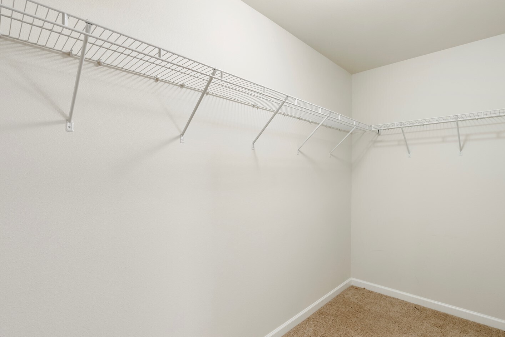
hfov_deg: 90.0
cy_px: 181
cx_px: 251
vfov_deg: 67.3
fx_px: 253
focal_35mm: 18
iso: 400
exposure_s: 1/10
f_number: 9
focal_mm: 10
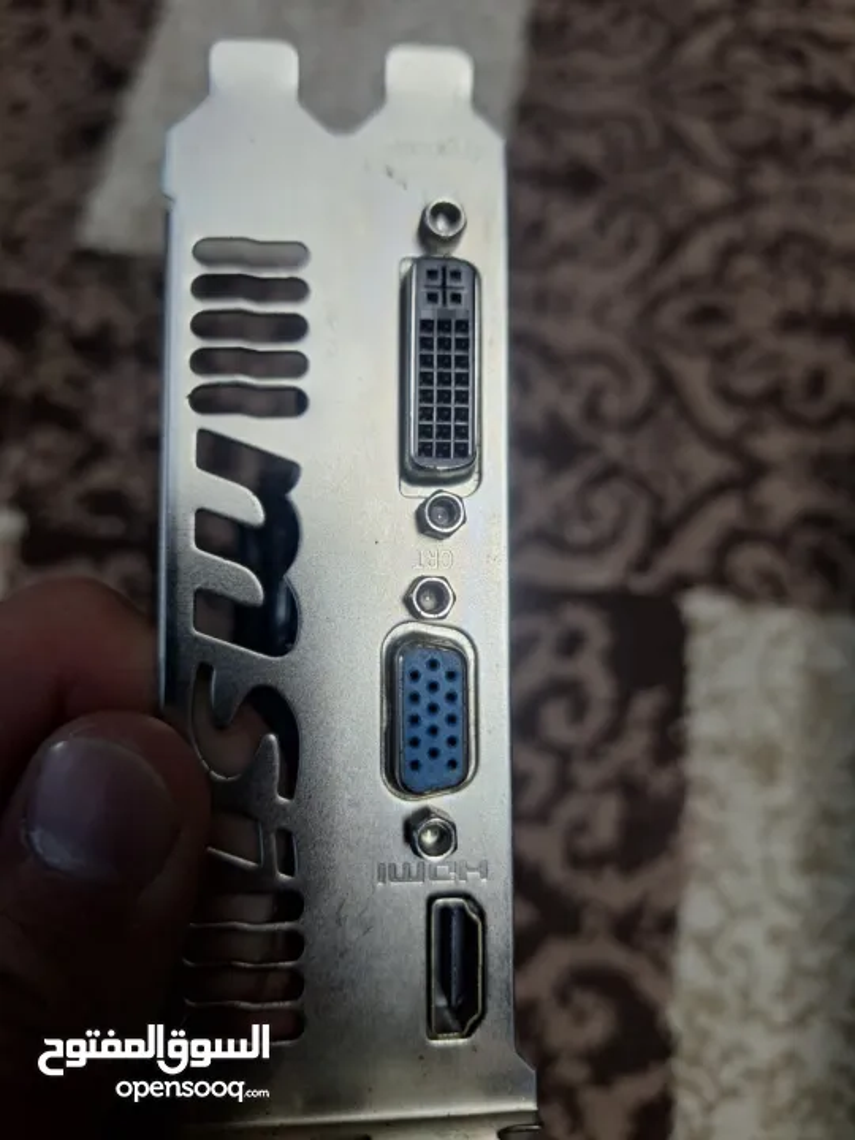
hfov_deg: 58.9
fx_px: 757
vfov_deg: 73.9
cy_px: 570
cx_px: 428
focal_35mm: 23
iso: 125
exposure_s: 1/50
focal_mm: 5.54
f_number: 1.8
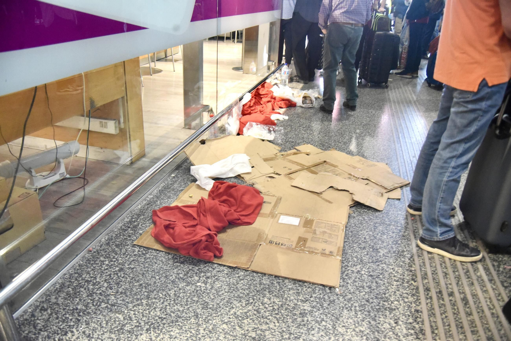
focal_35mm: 29
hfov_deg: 63.6
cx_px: 256
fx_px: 412
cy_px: 170
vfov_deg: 45.0
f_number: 6.3
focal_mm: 29
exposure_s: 1/160
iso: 8000
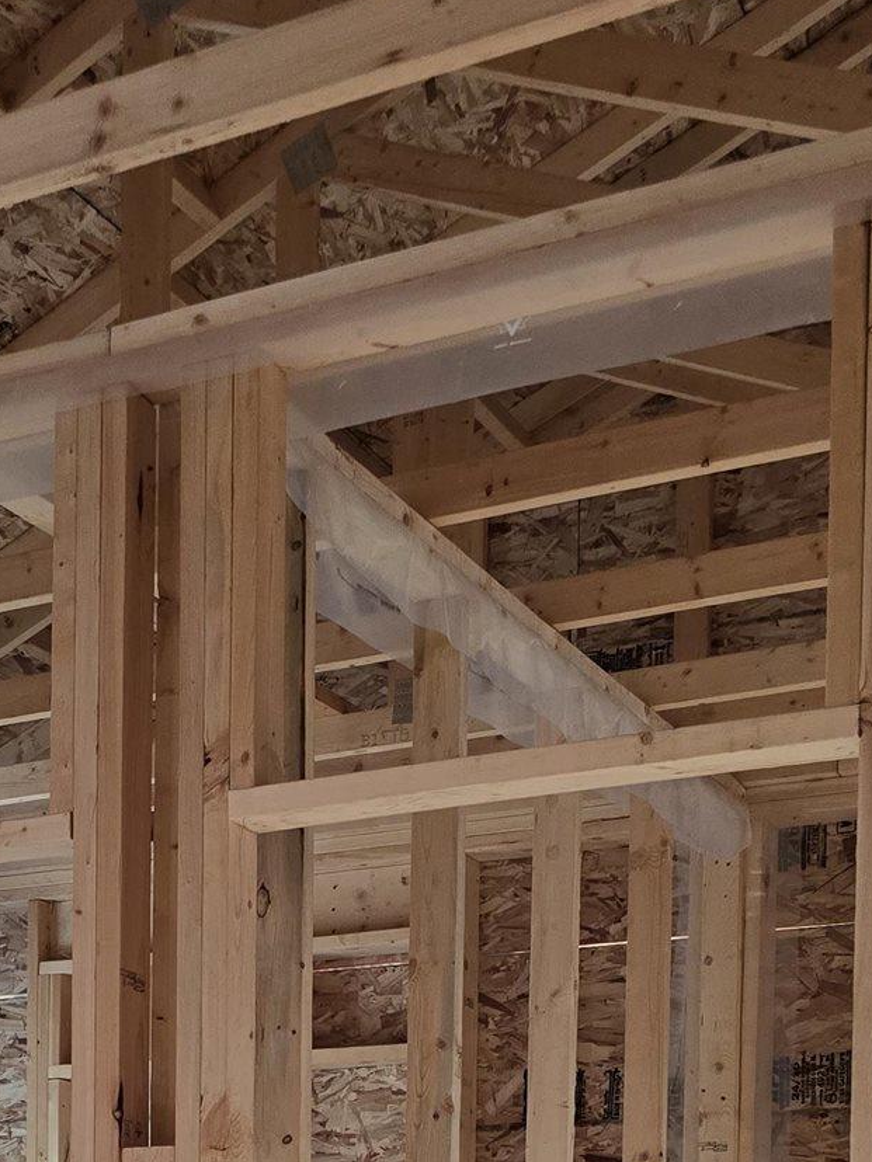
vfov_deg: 26.8
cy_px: 1401
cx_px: 173
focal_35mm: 64
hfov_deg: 22.6
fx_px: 2150
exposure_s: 1/120
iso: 640
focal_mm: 6.3
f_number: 1.7
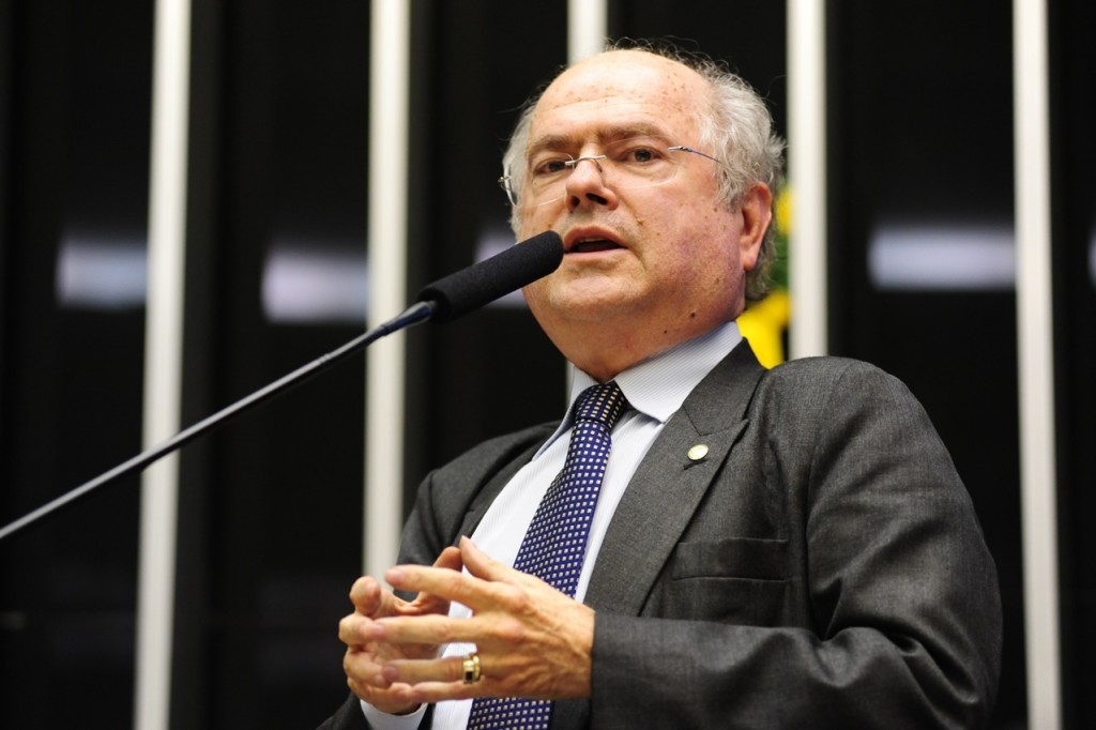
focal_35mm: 120
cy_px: 365
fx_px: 3652
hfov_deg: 17.1
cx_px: 548
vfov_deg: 11.4
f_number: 4
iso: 2000
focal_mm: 120
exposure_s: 1/80
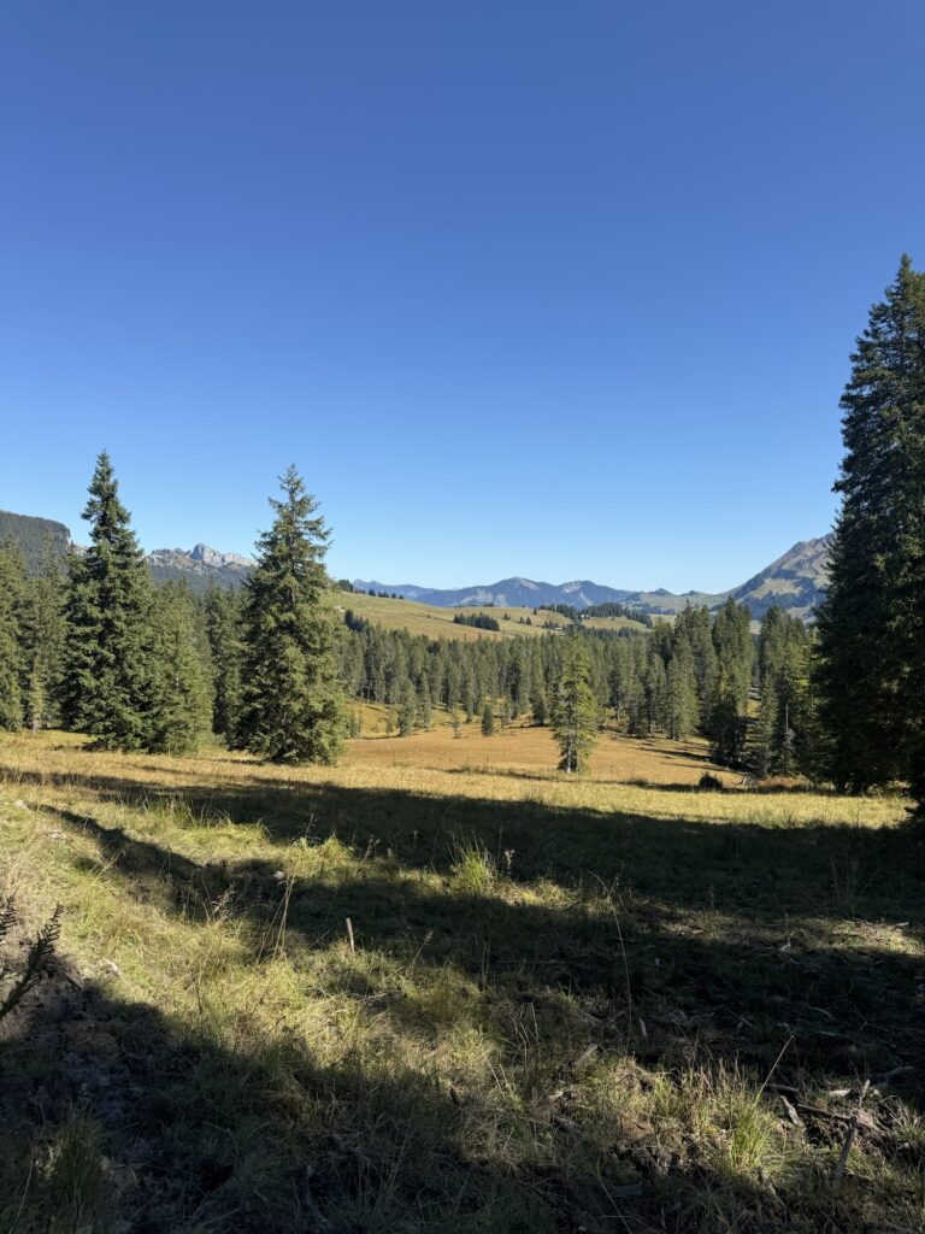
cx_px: 462
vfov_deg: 71.6
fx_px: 855
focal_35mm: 24
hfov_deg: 56.8
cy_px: 617
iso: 80
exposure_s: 1/3279
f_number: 1.78
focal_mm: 6.76
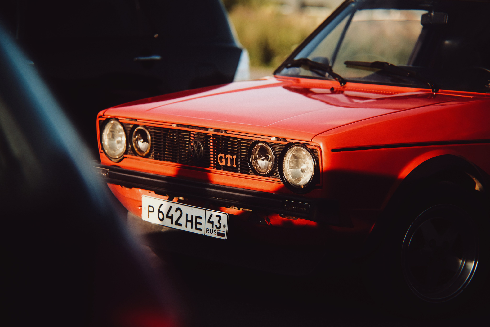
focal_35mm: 113
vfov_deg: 12.1
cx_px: 245
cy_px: 164
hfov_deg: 18.1
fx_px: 1538
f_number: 1.2
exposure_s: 1/16000
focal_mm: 75
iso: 640
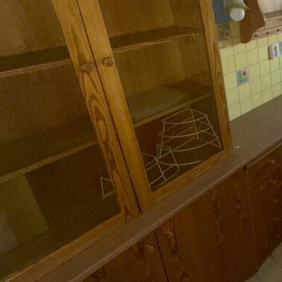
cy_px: 87
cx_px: 308
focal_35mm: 33
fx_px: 304
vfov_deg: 48.6
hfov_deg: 40.4
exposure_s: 1/122
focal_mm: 2.22
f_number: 2.2
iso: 64
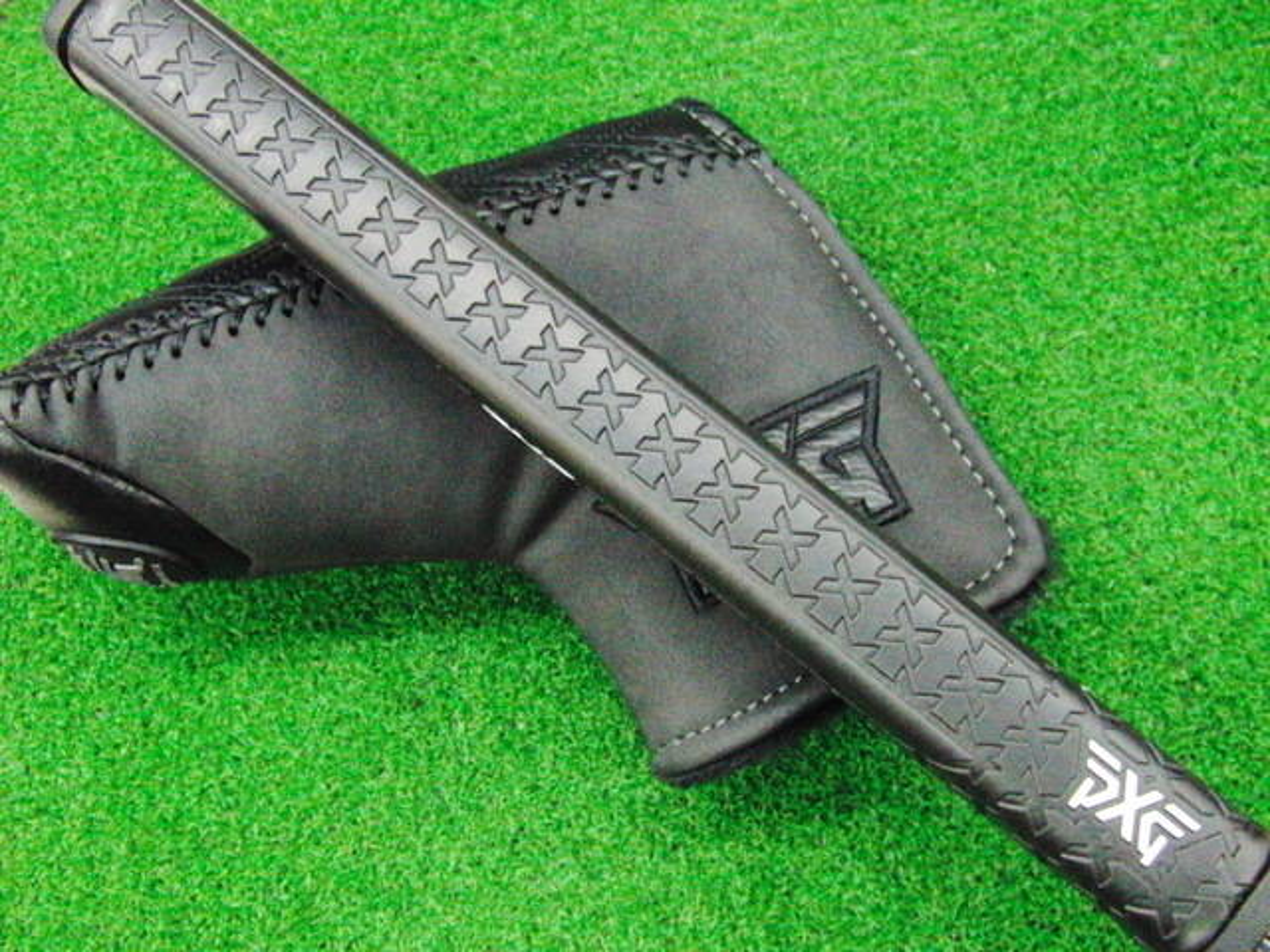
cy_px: 476
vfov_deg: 38.7
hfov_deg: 50.1
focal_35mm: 37
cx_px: 635
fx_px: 1357
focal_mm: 6.42
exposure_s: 1/160
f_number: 3.6
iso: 3200
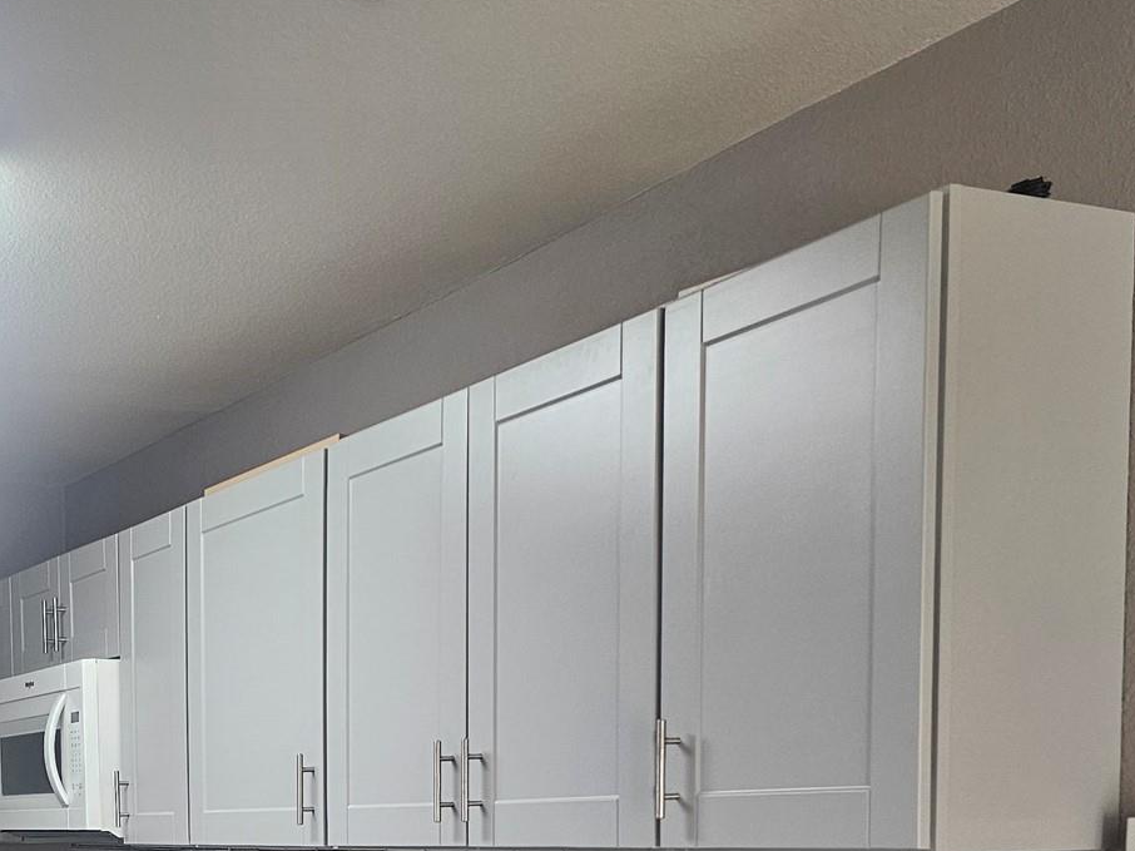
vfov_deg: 25.8
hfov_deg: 34.6
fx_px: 1705
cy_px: 944
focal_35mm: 52
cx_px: 99
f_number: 1.7
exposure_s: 1/120
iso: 200
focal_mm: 6.3
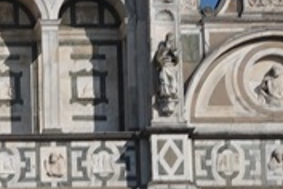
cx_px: -265
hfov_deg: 5.1
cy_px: 214
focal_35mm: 396
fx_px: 3113
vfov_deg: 3.5
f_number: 5.6
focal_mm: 22
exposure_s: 1/160
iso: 125
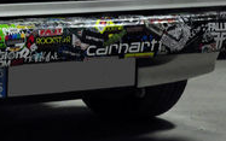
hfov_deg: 13.5
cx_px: -35
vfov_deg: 8.4
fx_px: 935
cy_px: -77
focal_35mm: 152
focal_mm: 29
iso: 3200
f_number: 9
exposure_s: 1/8
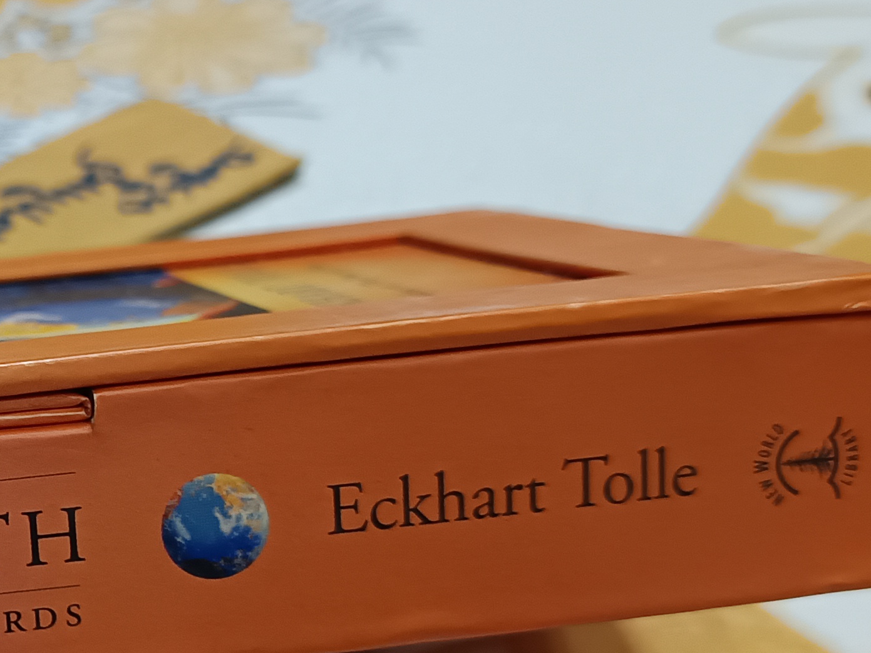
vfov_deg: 21.2
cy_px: 420
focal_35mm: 69
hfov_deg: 26.1
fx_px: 1736
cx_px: -76
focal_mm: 5.31
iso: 996
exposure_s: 1/25
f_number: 1.7
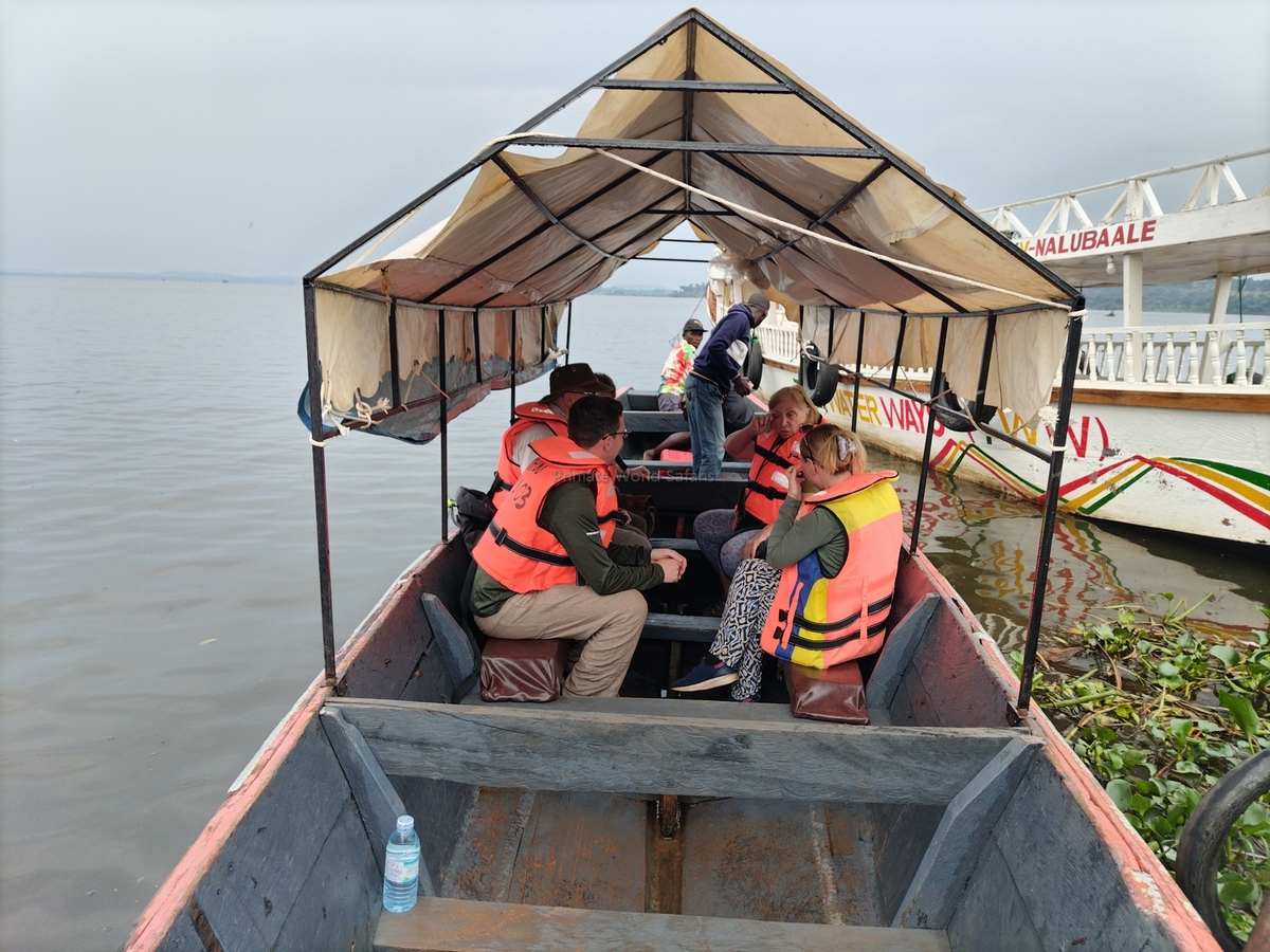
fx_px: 954
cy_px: 476
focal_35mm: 26
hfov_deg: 67.3
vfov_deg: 53.1
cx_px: 635
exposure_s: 1/162
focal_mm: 4.7
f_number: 1.8
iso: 100
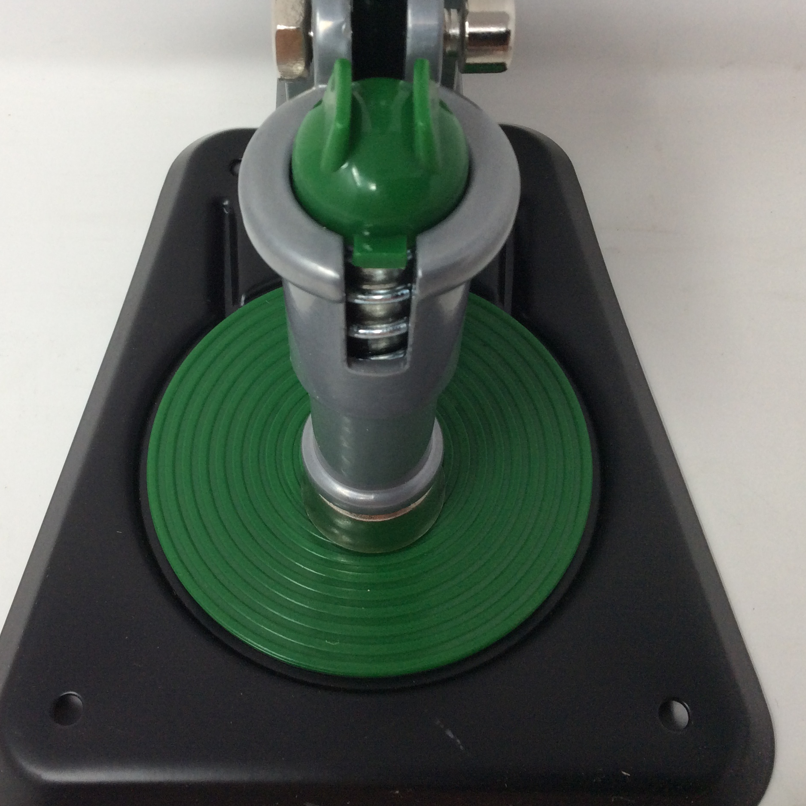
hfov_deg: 42.7
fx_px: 1027
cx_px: 342
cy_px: 395
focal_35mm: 39
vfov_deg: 42.8
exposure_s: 1/60
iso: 40
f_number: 2.4
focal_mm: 3.3
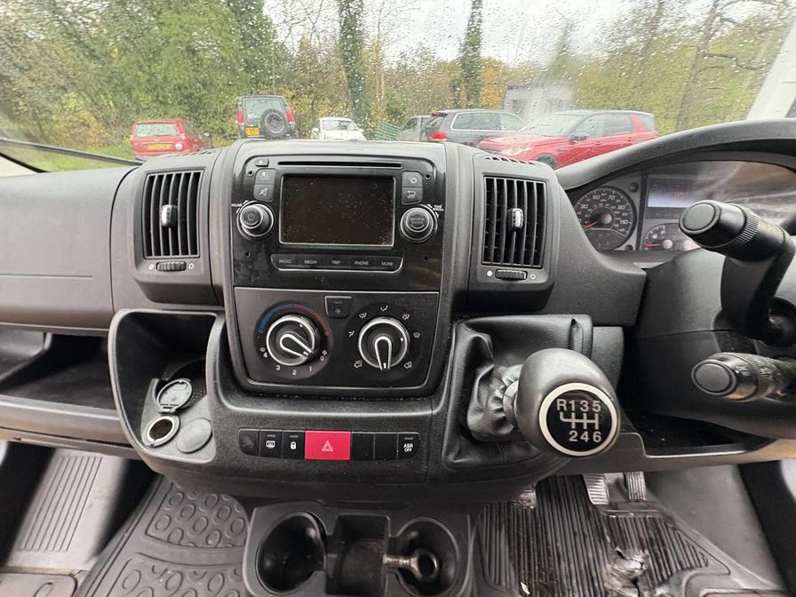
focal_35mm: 14
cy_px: 298
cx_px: 398
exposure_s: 1/60
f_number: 2.2
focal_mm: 2.22
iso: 320
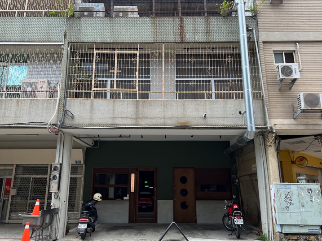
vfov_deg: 48.2
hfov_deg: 61.6
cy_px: 121
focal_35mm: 29
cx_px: 159
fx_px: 270
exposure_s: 1/965
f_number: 1.5
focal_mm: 5.7
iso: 50
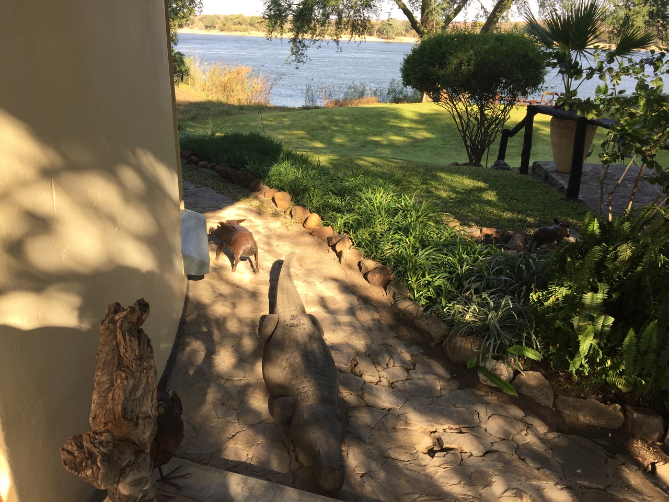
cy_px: 251
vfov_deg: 48.2
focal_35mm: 29
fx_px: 560
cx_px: 334
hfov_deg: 61.7
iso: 32
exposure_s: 1/391
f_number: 2.2
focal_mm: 4.15
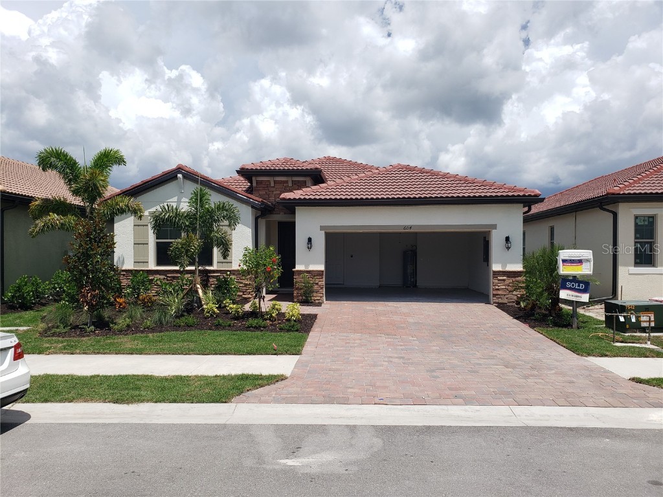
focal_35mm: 26
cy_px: 248
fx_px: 498
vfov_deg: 53.1
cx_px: 332
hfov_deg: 67.3
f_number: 2.4
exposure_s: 1/2296
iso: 50
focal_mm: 4.3
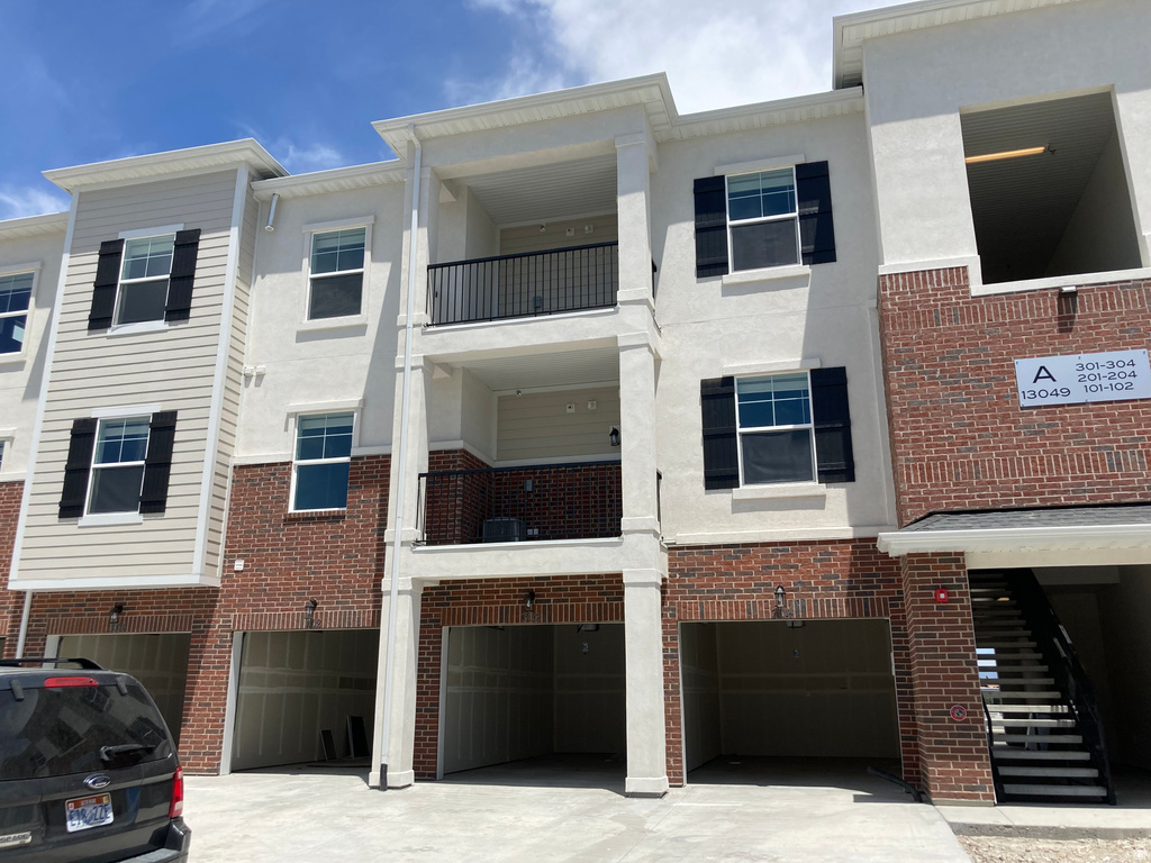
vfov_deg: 49.7
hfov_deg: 63.4
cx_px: 576
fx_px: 931
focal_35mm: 28
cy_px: 432
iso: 20
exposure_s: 1/2433
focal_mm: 3.99
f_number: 1.8
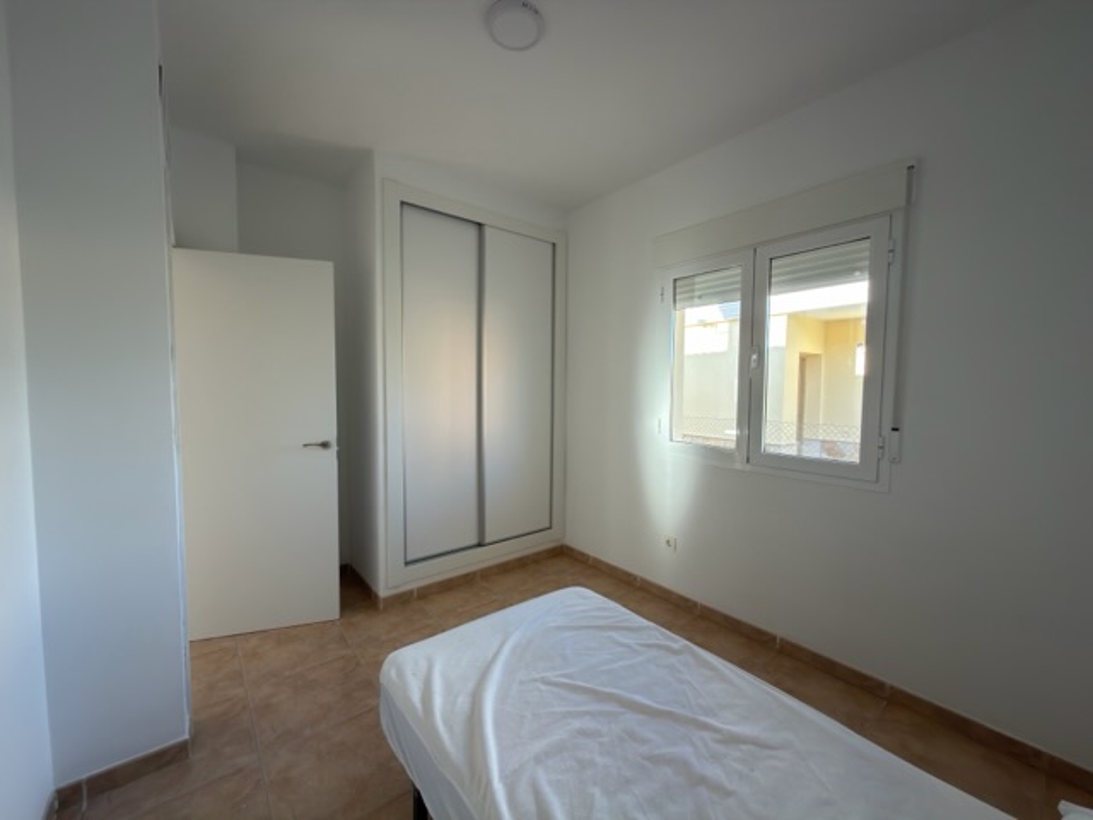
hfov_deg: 102.1
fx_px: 442
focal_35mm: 14
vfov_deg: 85.7
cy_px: 410
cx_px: 546
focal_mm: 2.22
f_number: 2.2
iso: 50
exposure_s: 1/77
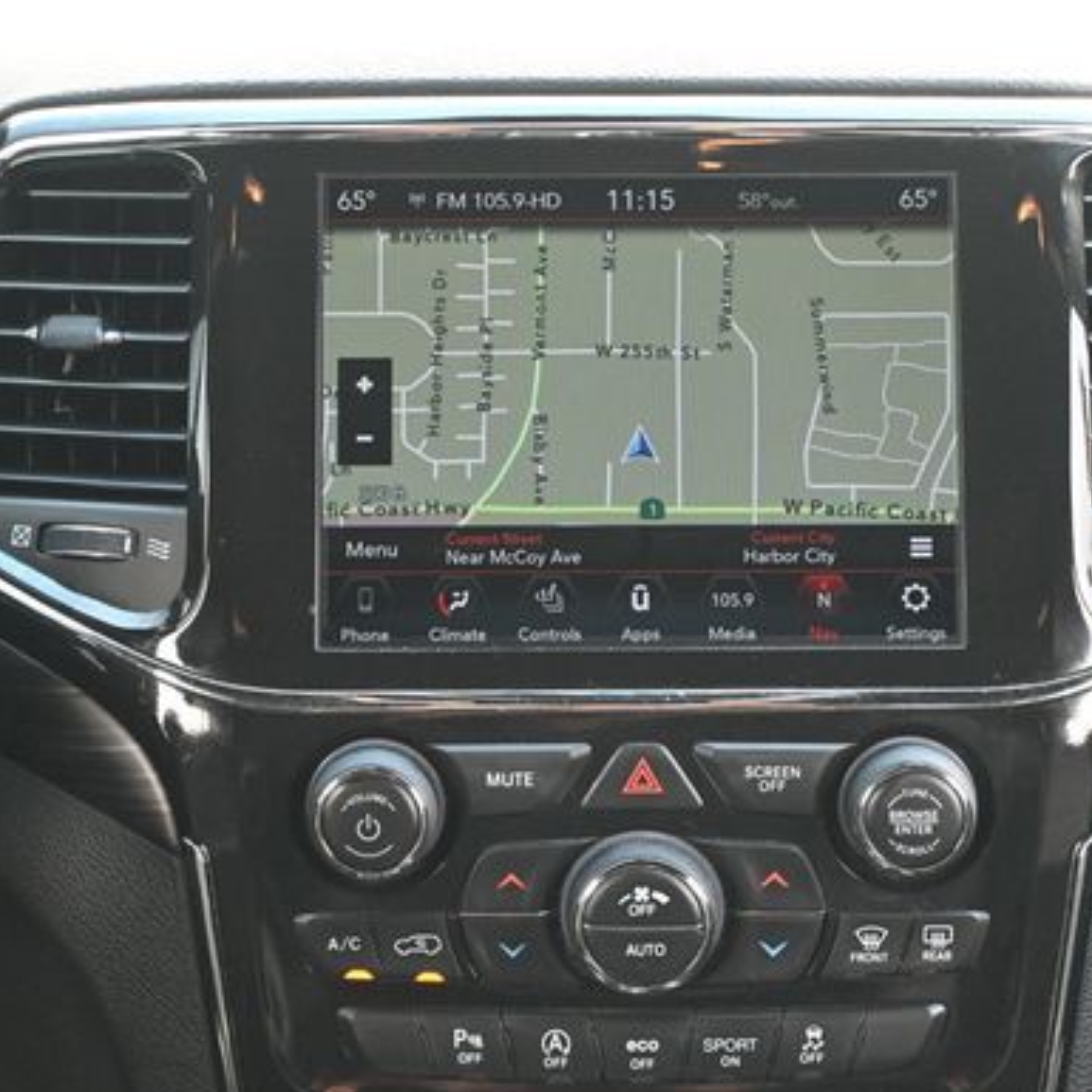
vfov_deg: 21.0
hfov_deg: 20.9
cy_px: 601
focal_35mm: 83
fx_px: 2952
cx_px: 630
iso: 2800
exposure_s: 1/125
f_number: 5.6
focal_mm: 39
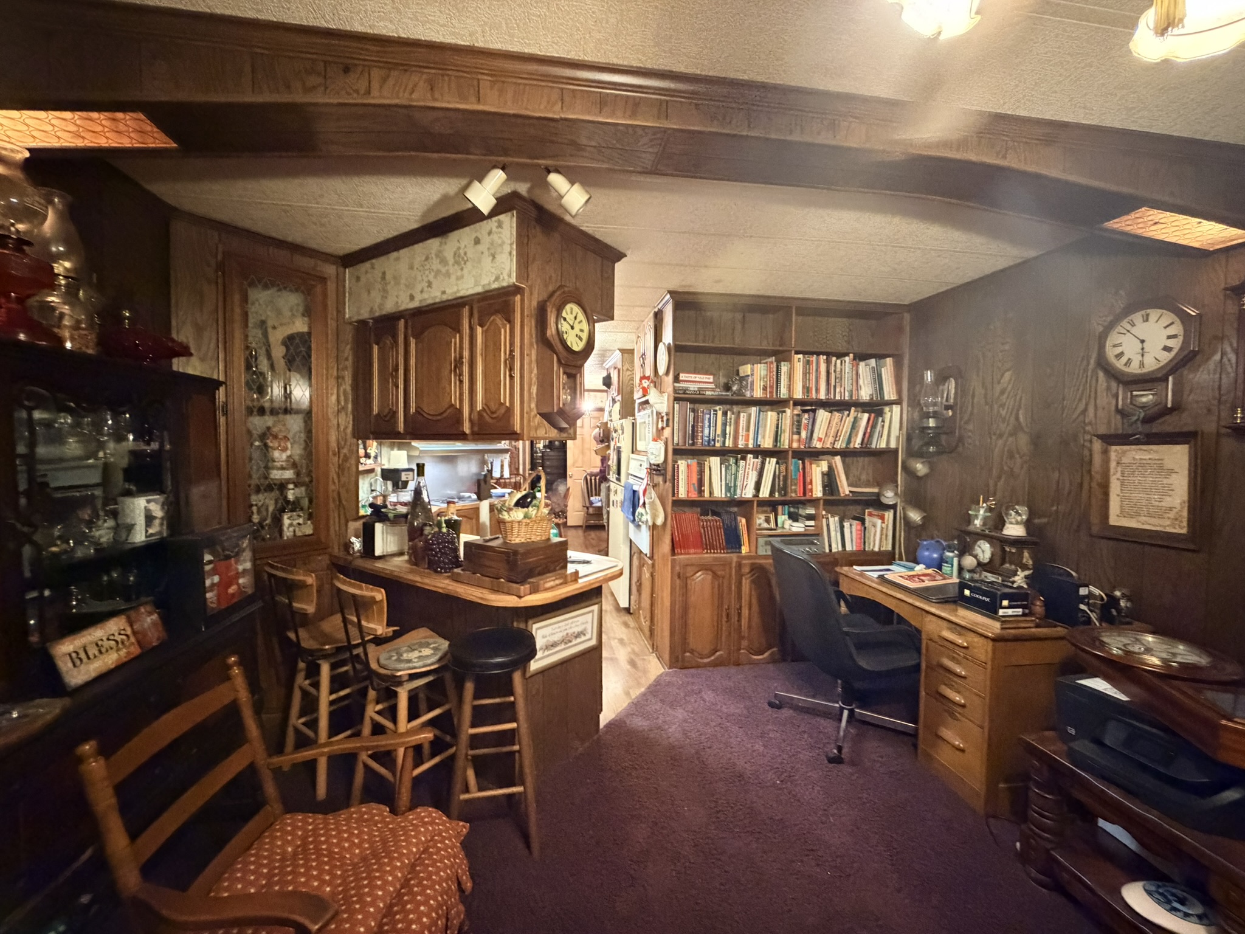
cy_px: 467
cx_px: 622
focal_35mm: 14
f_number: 2.2
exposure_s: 1/40
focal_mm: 2.22
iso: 1600
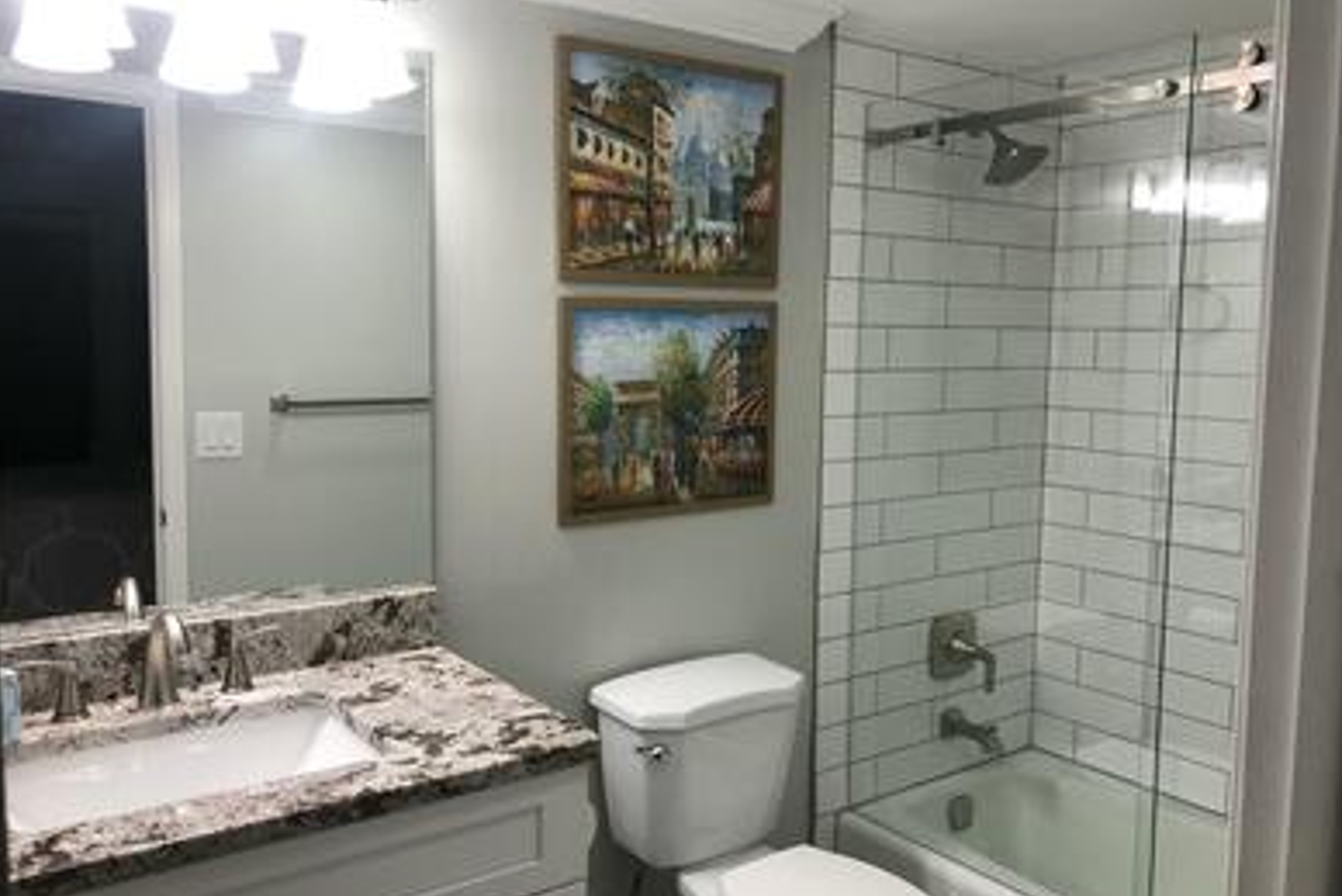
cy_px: 460
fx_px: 1119
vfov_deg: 43.6
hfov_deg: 61.9
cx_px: 657
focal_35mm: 30
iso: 25
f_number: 1.8
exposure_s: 1/30
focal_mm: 4
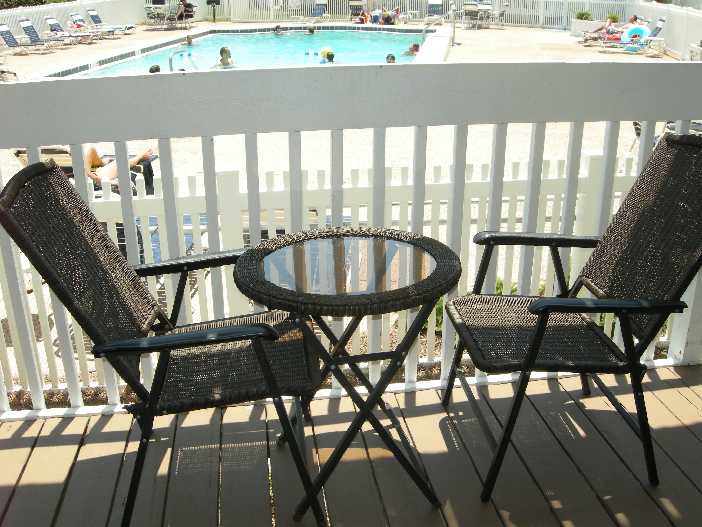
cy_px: 264
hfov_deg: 52.6
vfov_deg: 40.7
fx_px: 710
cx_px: 351
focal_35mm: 35
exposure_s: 1/190
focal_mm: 7.5
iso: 64
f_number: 4.8
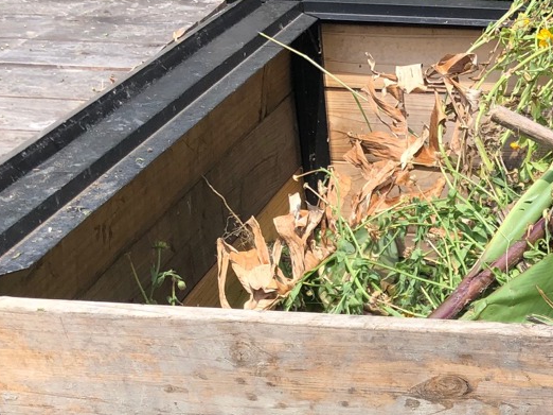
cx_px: 546
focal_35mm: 73
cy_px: 449
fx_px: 1166
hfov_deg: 25.4
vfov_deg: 19.4
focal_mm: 3.99
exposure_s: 1/704
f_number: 1.8
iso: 20
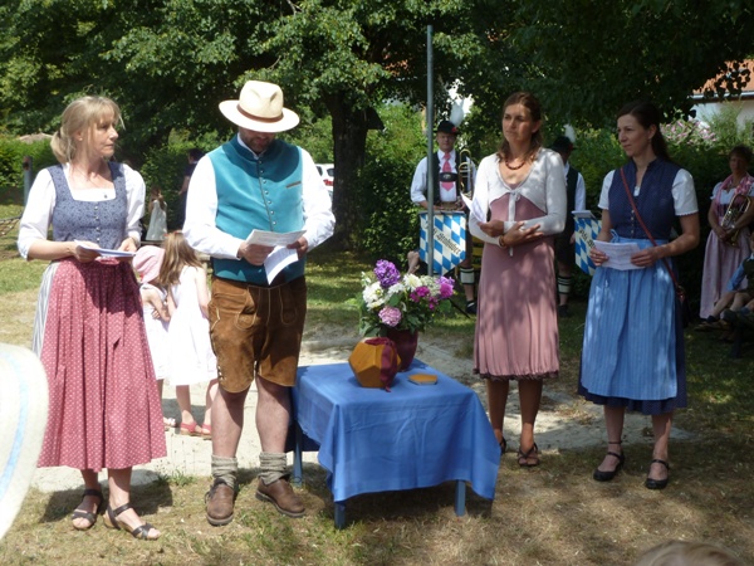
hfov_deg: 34.9
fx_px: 1198
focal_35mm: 55
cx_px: 377
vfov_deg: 26.6
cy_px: 283
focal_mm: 9.1
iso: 80
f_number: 3.9
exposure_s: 1/400
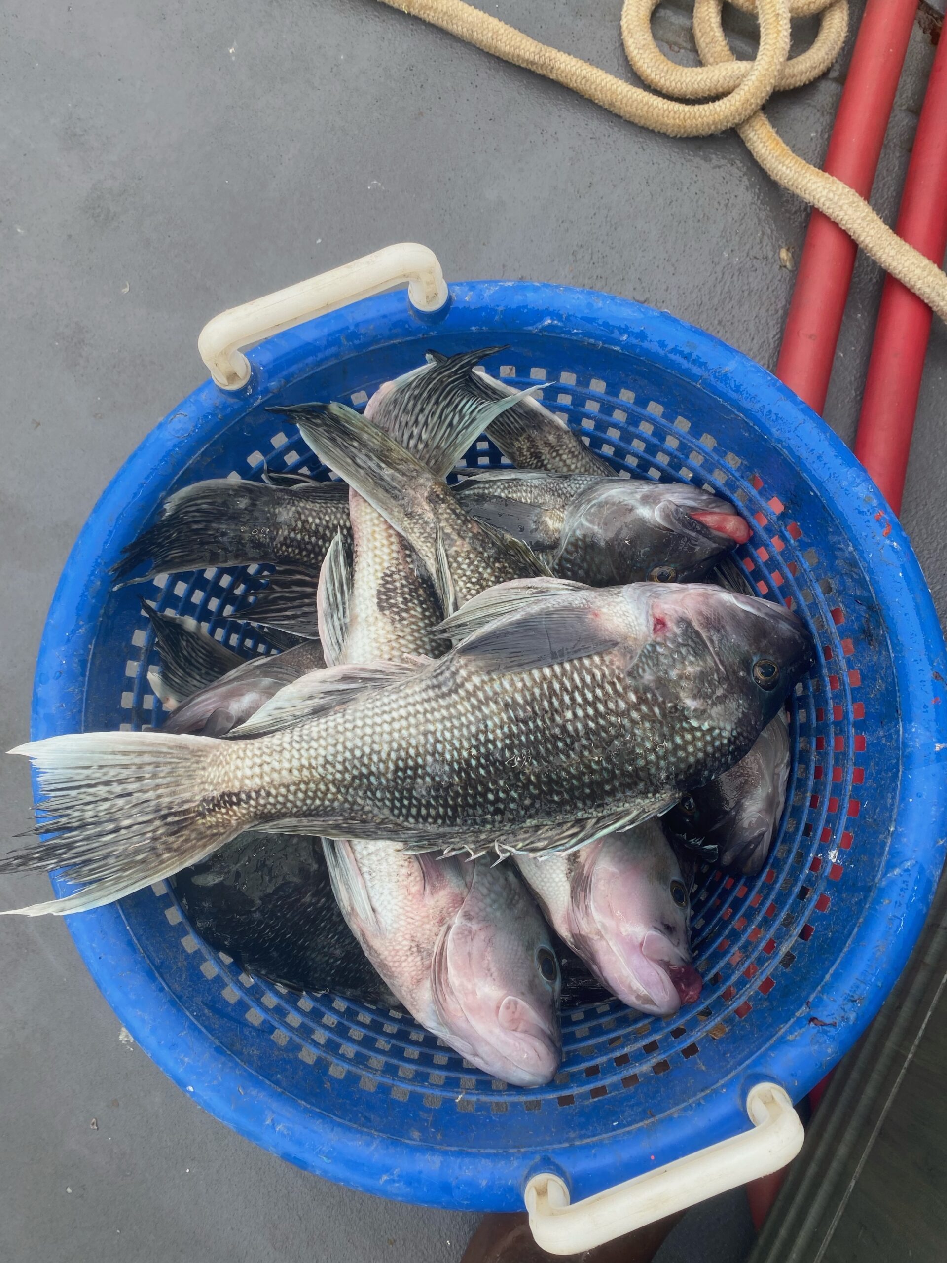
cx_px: 474
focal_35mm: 26
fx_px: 948
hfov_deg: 53.1
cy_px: 632
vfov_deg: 67.3
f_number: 1.8
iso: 32
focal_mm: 4.25
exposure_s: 1/262
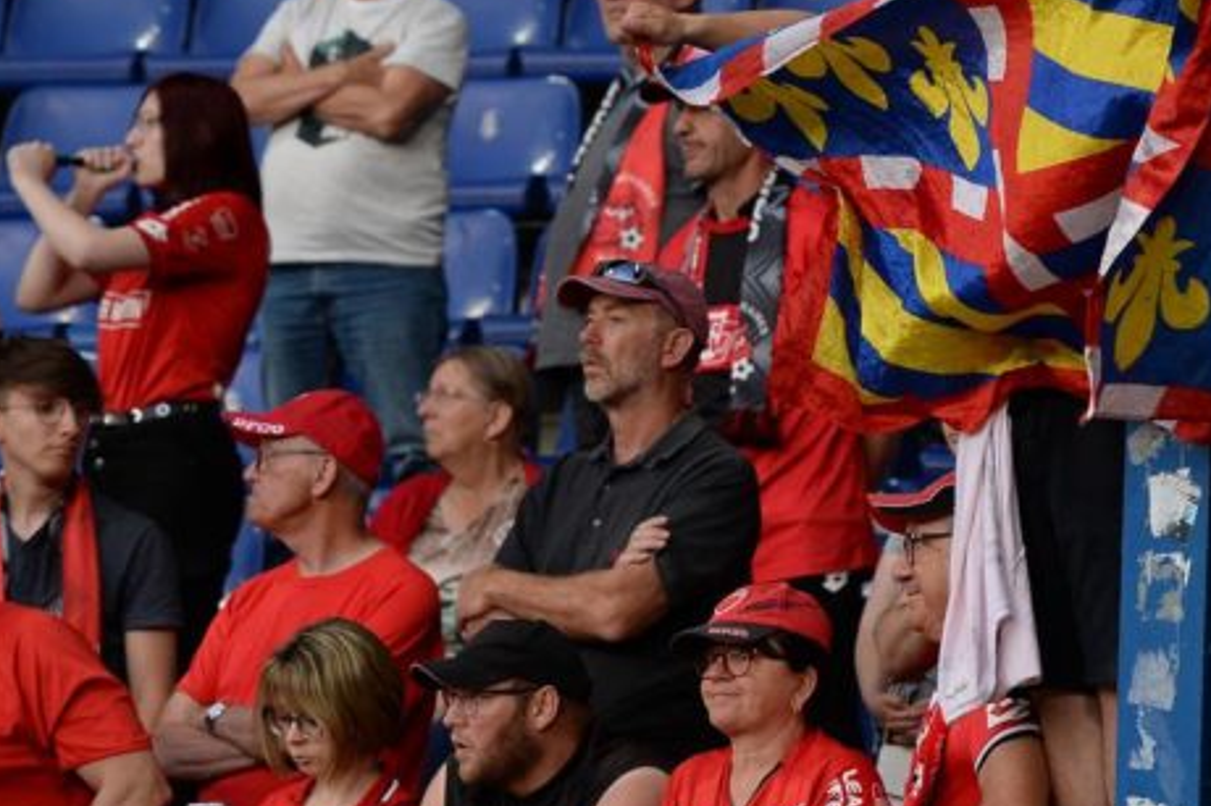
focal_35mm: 344
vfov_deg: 4.0
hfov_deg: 6.0
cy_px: 224
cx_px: 988
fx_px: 11567
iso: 1600
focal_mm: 155
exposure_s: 1/800
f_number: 4
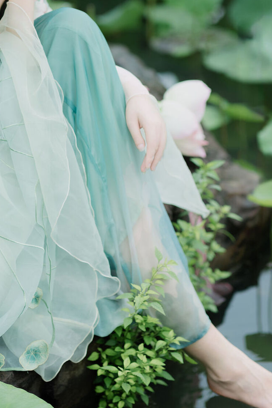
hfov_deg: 10.0
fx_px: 1553
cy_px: 106
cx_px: 107
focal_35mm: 137
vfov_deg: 14.9
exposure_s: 1/640
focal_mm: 85
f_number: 2
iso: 100
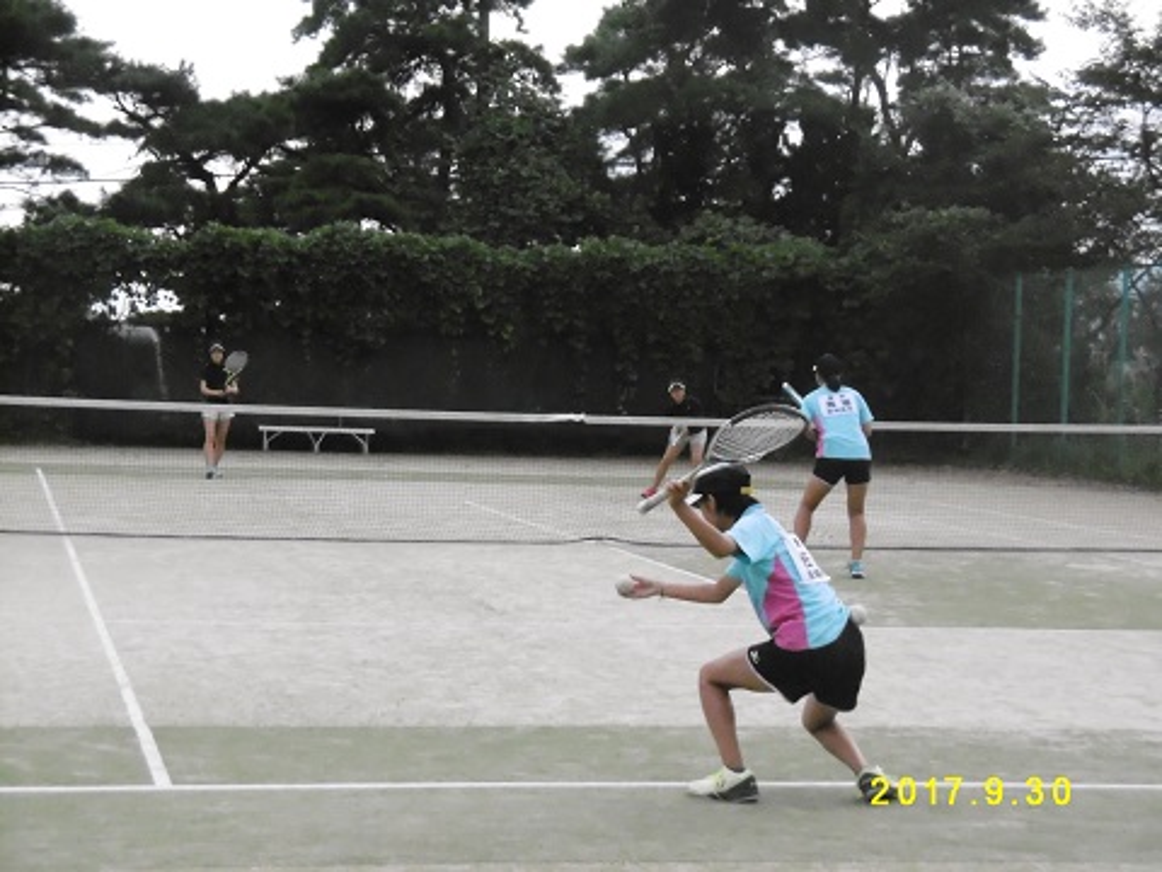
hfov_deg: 25.0
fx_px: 2618
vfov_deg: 18.9
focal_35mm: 78
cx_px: 581
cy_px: 436
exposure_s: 1/500
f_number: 11.4
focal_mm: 14
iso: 1600
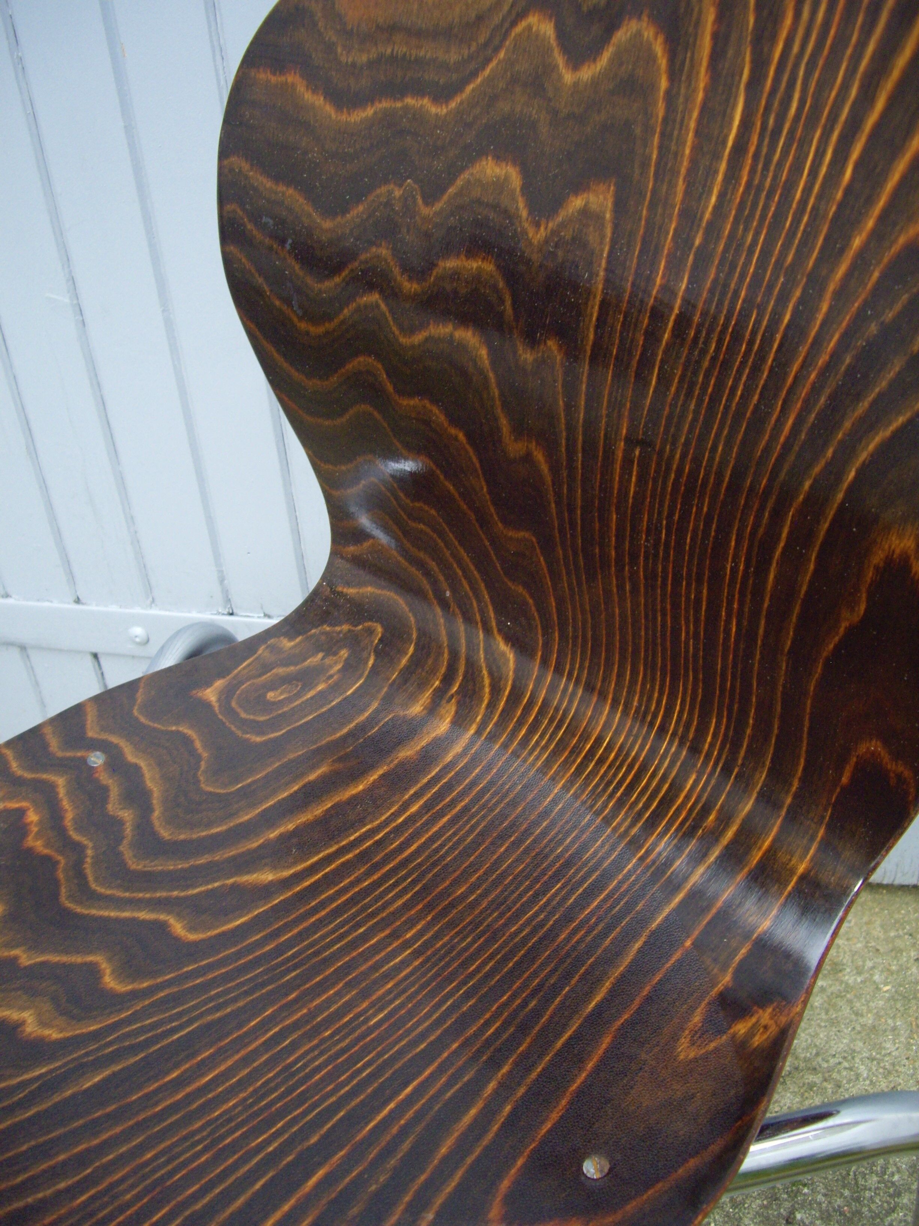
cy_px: 613
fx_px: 1345
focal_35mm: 38
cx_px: 460
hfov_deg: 37.7
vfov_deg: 49.0
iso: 200
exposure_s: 1/80
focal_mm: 7.9
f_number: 2.8
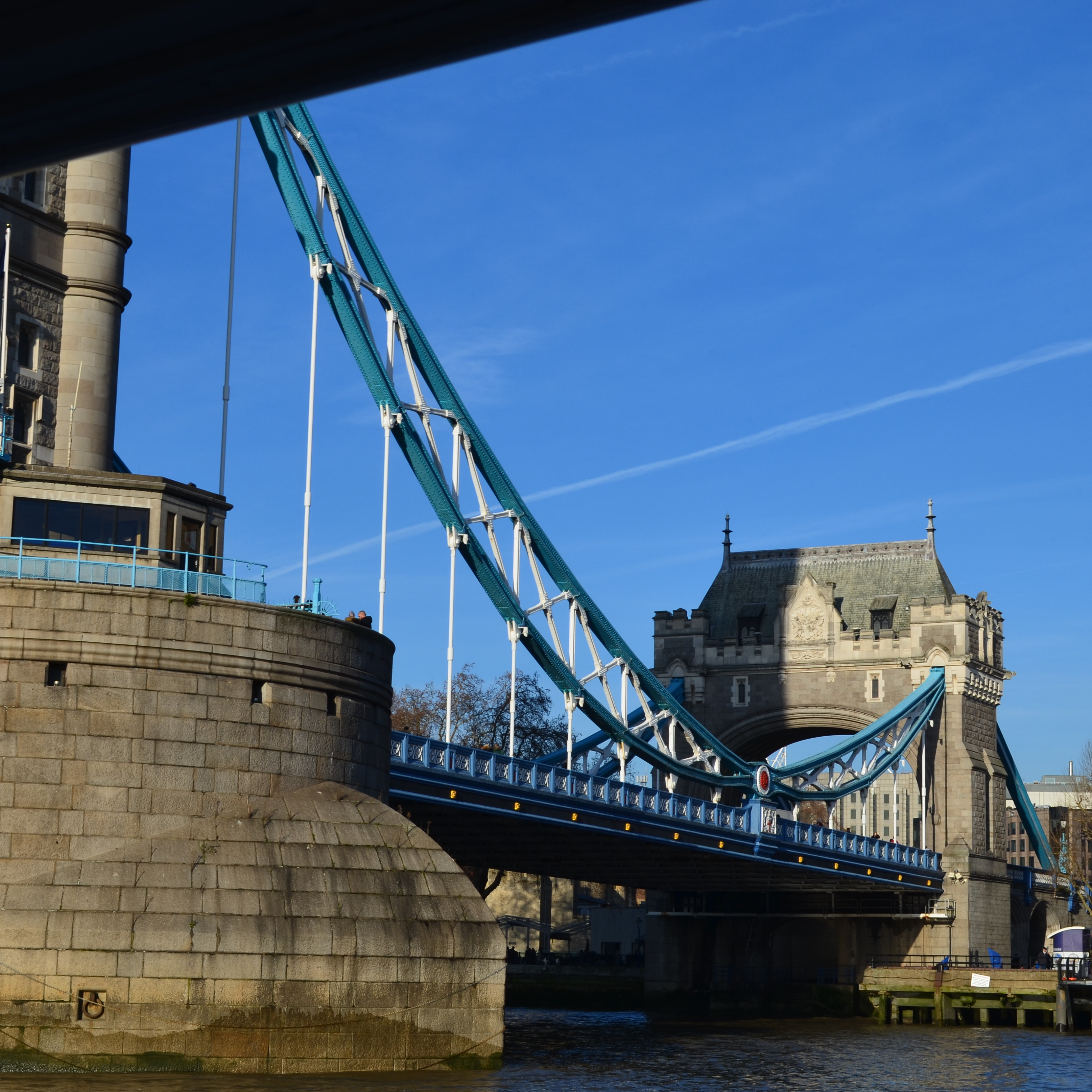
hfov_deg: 26.1
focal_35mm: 66
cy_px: 547
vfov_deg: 26.1
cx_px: 568
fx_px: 2356
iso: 100
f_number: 13
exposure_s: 1/200
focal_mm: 34
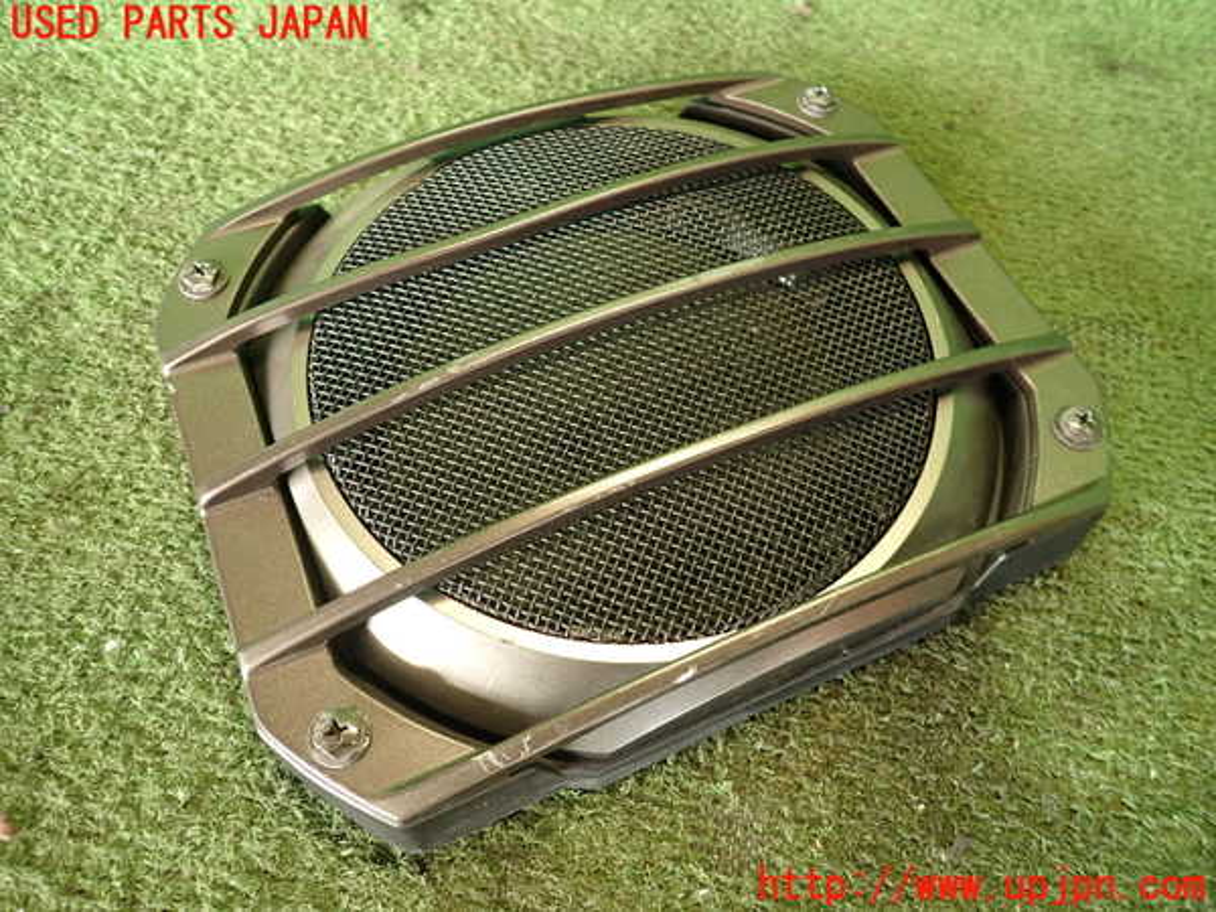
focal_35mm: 25
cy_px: 456
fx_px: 878
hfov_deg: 69.4
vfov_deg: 54.9
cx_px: 608
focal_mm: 4.5
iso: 250
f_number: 2
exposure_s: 1/30
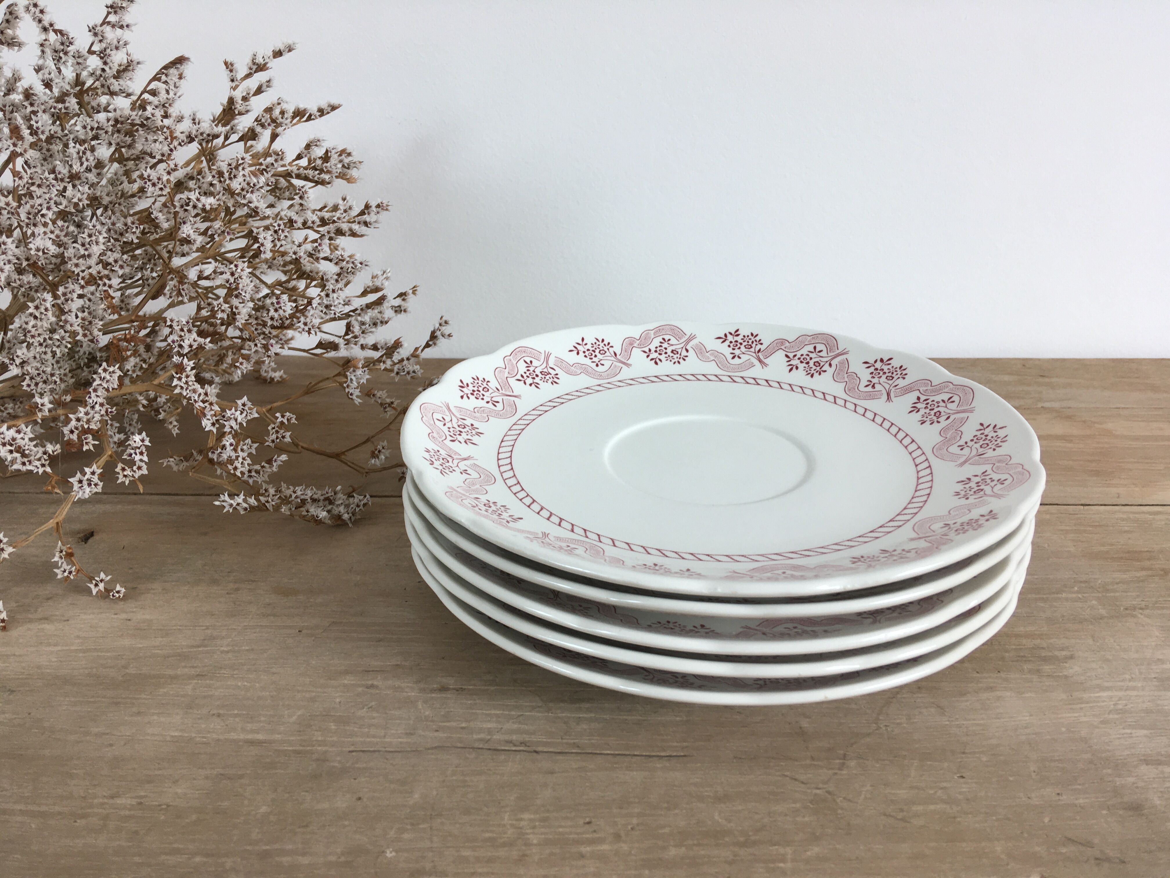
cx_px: 585
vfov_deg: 48.2
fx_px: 980
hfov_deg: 61.7
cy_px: 439
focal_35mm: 29
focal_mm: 4.15
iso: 32
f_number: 2.2
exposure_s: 1/100
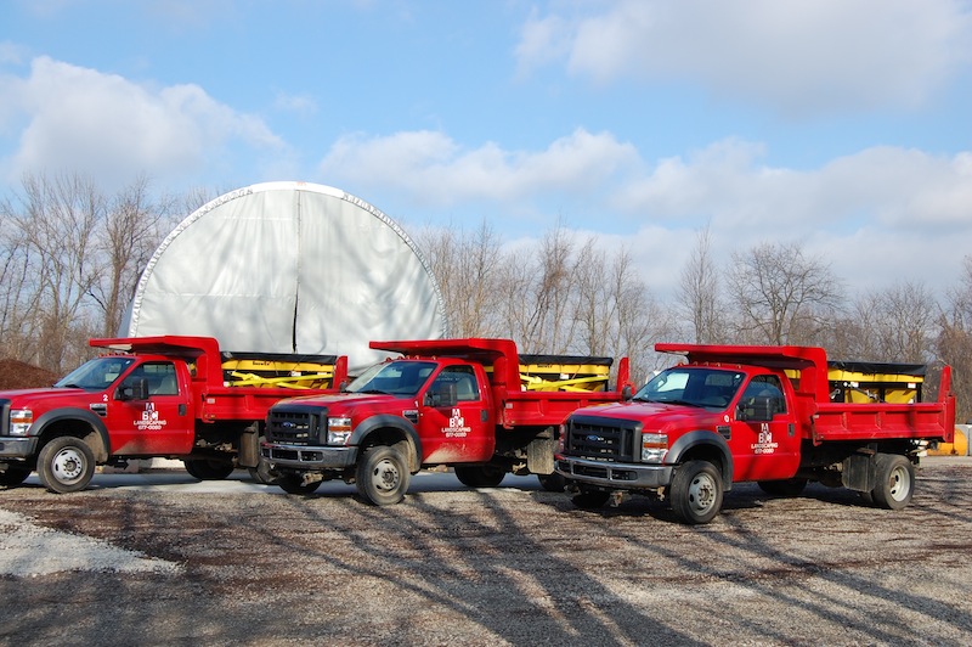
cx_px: 486
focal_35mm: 46
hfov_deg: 42.4
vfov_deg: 28.9
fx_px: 1254
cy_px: 324
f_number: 9
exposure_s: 1/320
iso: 200
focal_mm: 31
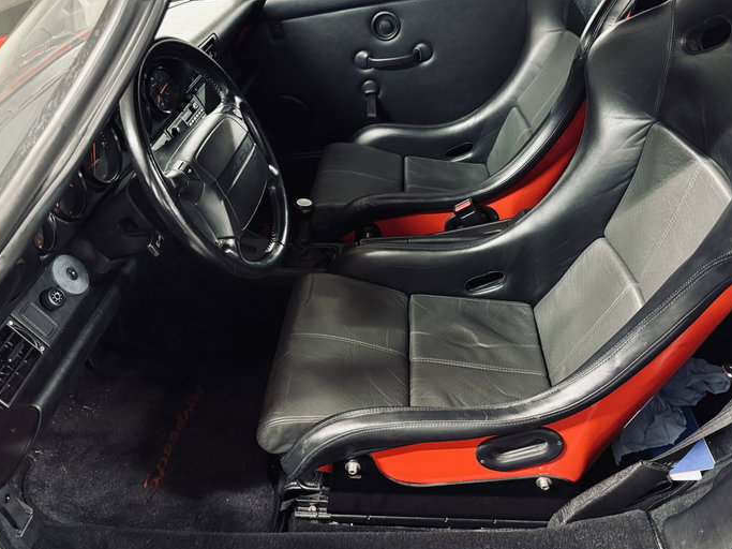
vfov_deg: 51.3
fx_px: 571
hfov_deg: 65.3
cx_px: 353
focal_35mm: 27
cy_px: 256
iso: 800
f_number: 1.78
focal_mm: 6.76
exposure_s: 1/25
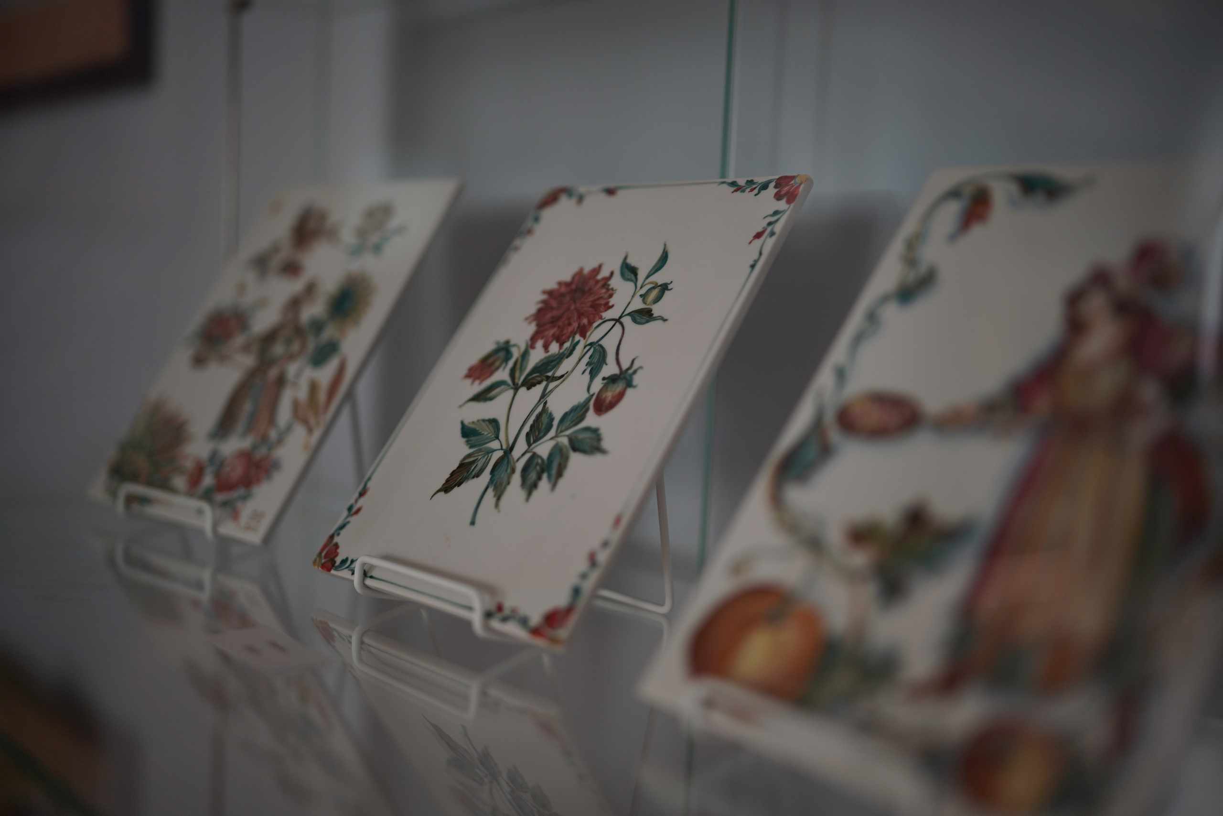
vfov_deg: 37.9
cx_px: 612
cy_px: 408
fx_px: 1189
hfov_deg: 54.4
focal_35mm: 35
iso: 100
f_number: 1.2
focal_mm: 35
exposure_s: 1/250
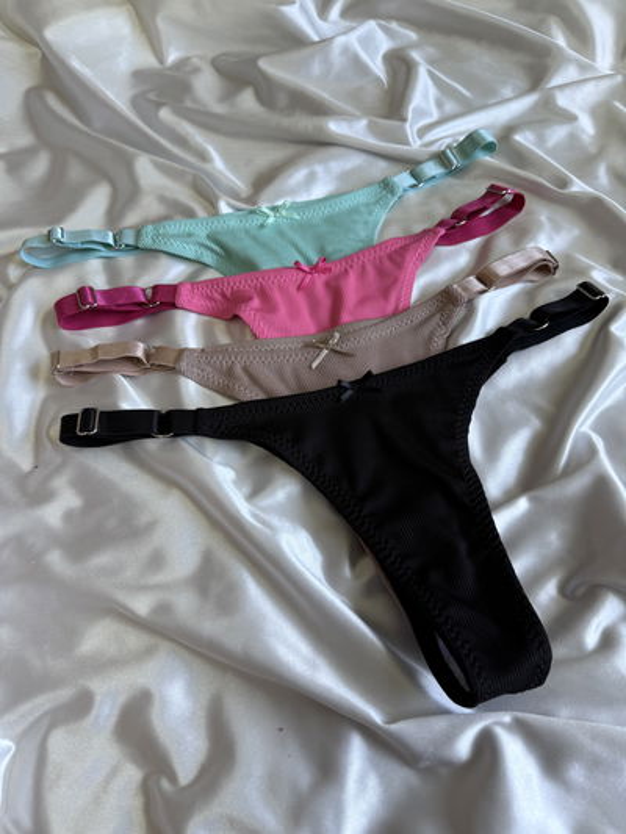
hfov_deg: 56.8
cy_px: 417
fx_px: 578
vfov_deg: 71.6
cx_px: 313
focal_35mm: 24
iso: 80
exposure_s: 1/121
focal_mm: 6.76
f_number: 1.78
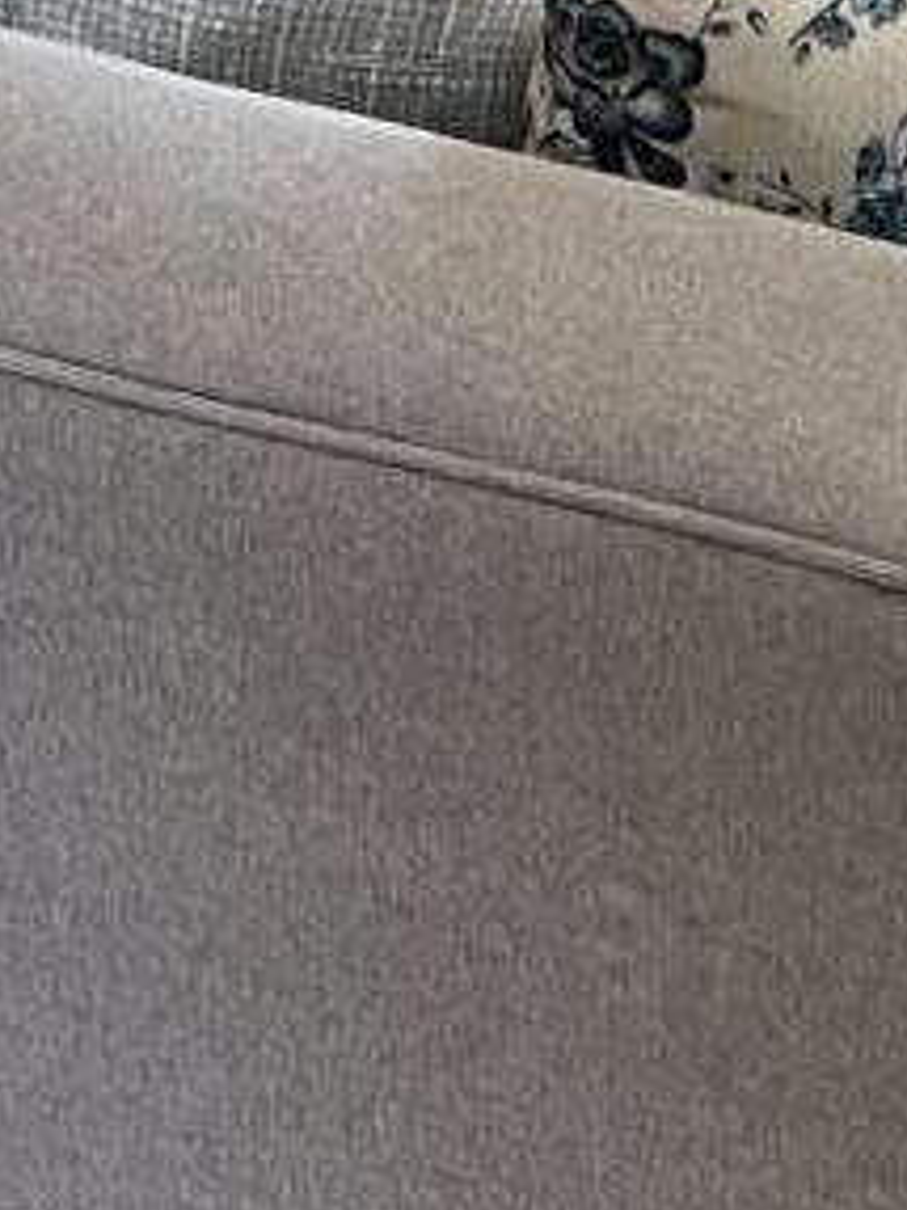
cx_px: 291
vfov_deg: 9.9
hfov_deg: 8.2
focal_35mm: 181
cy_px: -1438
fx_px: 6328
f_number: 1.5
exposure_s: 1/60
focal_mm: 5.7
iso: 160
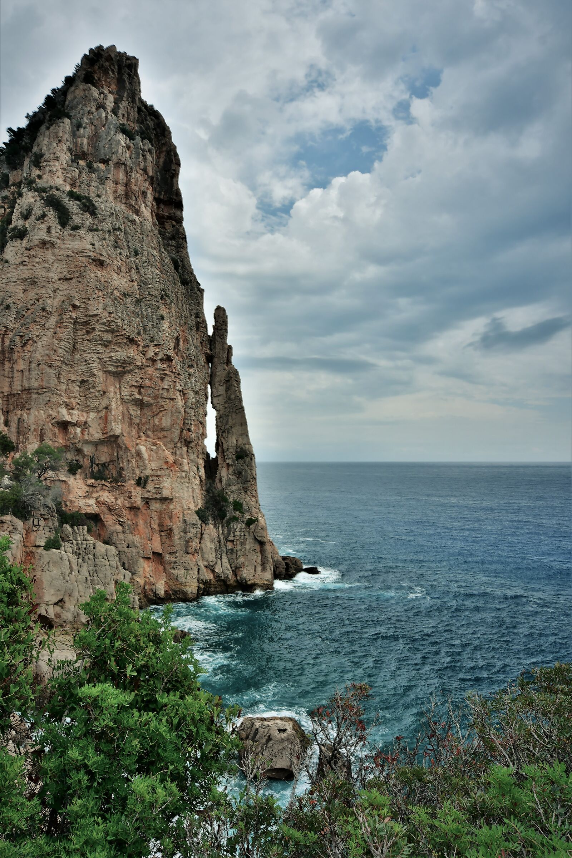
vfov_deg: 73.7
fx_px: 572
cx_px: 286
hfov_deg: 53.1
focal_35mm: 24
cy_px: 429
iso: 100
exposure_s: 1/160
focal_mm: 16
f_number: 9
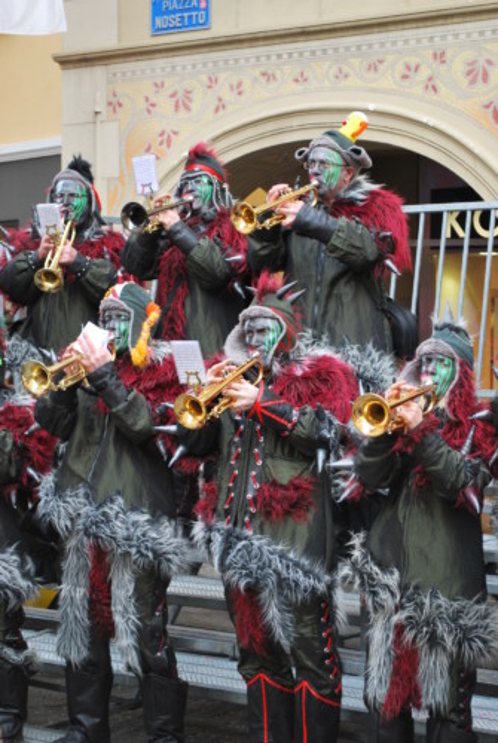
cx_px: 249
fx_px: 1706
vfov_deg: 24.6
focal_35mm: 82
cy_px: 372
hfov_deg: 16.6
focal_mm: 55
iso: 200
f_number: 5.6
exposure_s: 1/40
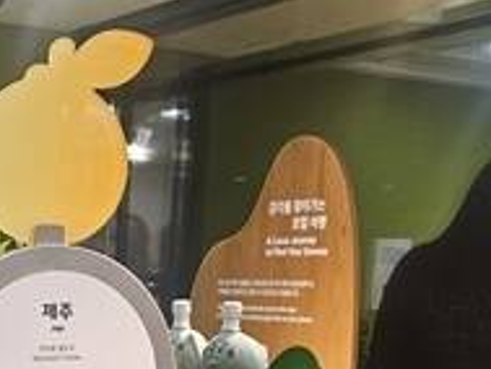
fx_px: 1107
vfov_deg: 16.9
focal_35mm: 78
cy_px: 579
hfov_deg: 24.2
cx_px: 34
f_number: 1.8
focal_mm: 5.4
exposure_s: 1/120
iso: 125
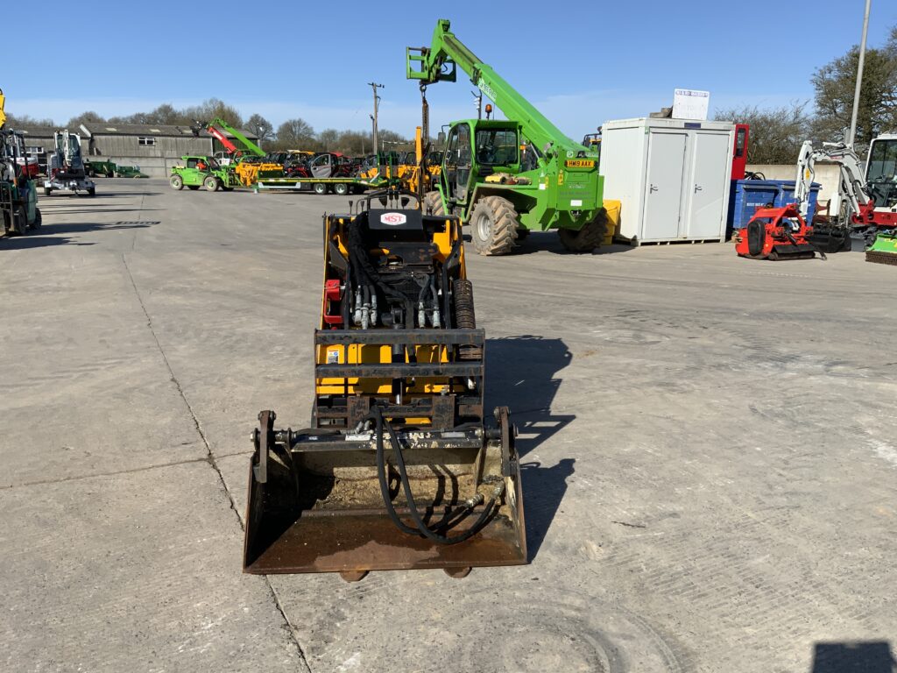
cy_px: 336
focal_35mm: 29
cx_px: 448
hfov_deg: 61.7
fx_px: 751
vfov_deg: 48.2
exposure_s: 1/2427
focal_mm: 3
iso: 20
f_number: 1.8
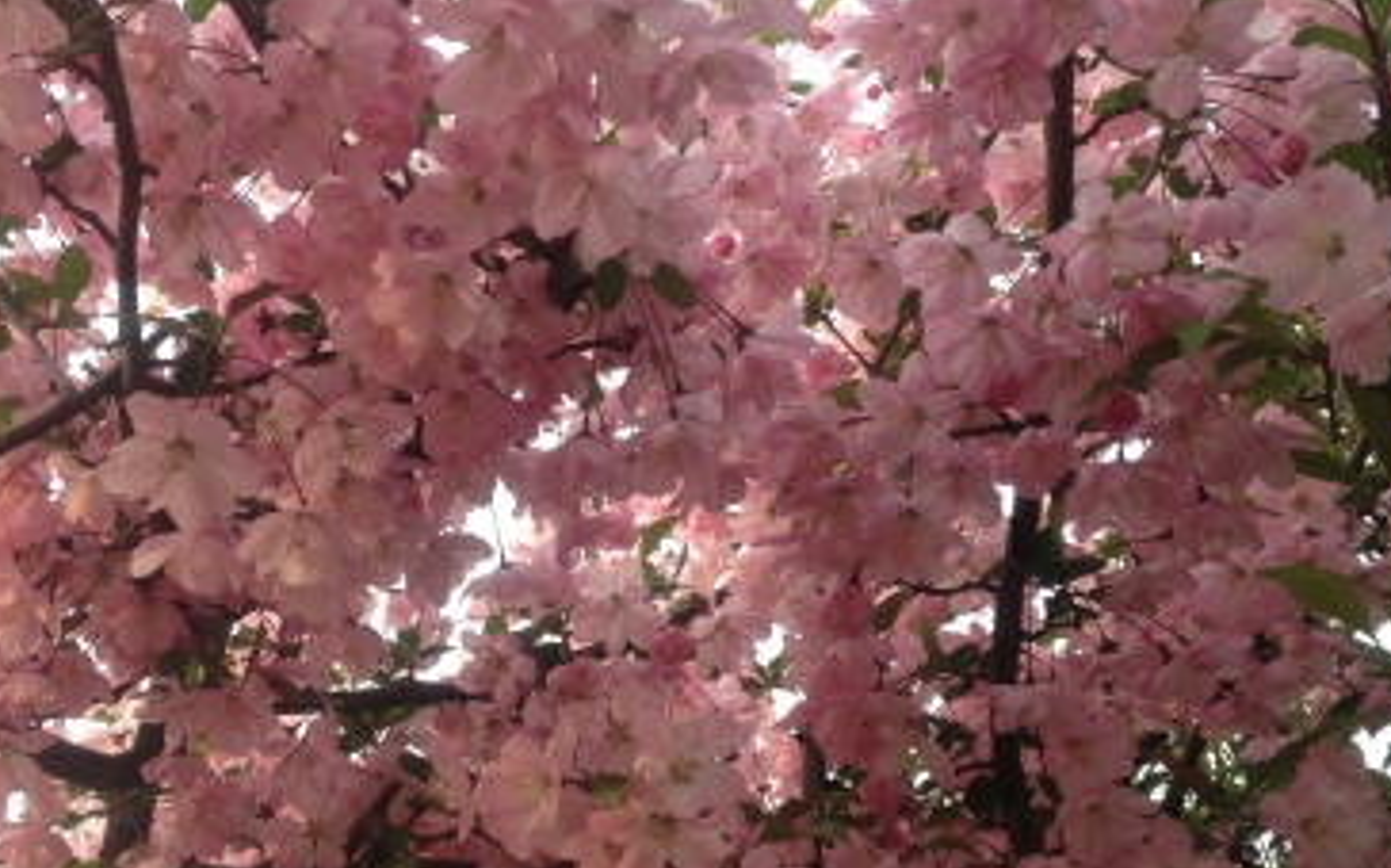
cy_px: 495
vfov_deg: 25.3
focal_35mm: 51
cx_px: 569
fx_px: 1932
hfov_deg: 39.5
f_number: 2.4
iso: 50
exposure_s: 1/182
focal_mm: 4.28
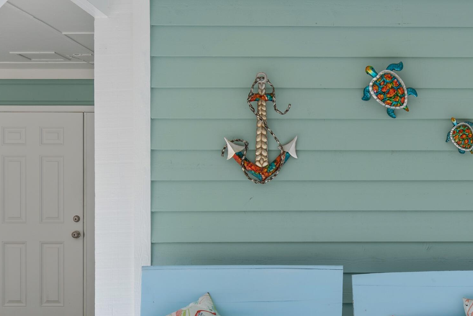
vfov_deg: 22.2
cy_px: 198
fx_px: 802
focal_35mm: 61
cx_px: 359
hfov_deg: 32.2
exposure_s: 1/125
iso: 100
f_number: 5.6
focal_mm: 20
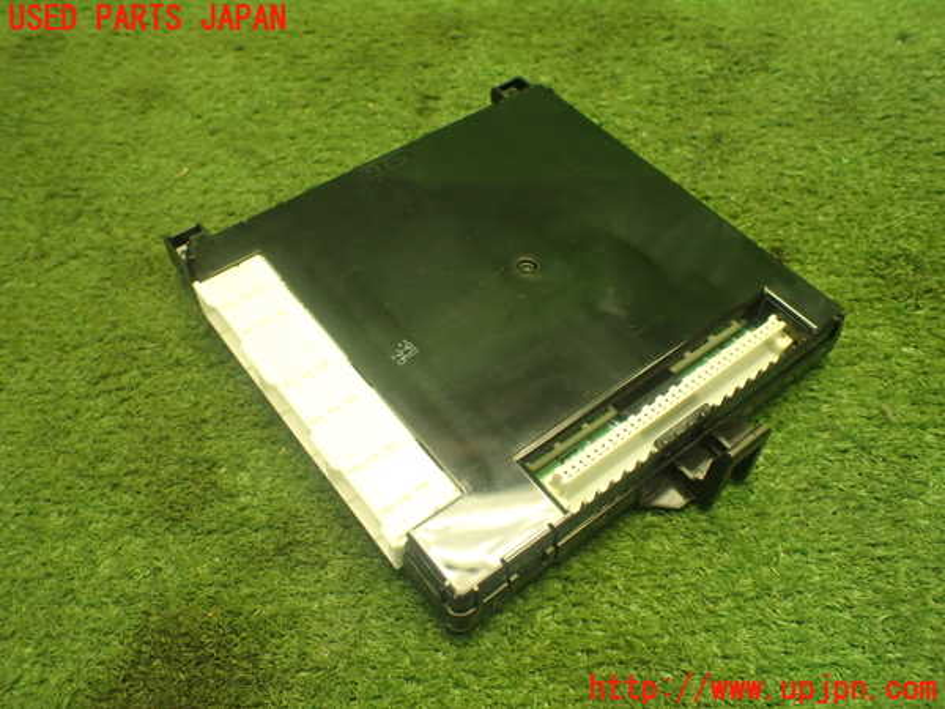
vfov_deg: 46.8
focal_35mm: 30
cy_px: 354
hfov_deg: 60.0
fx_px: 819
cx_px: 472
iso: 640
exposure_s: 1/125
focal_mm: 5.4
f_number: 2.3
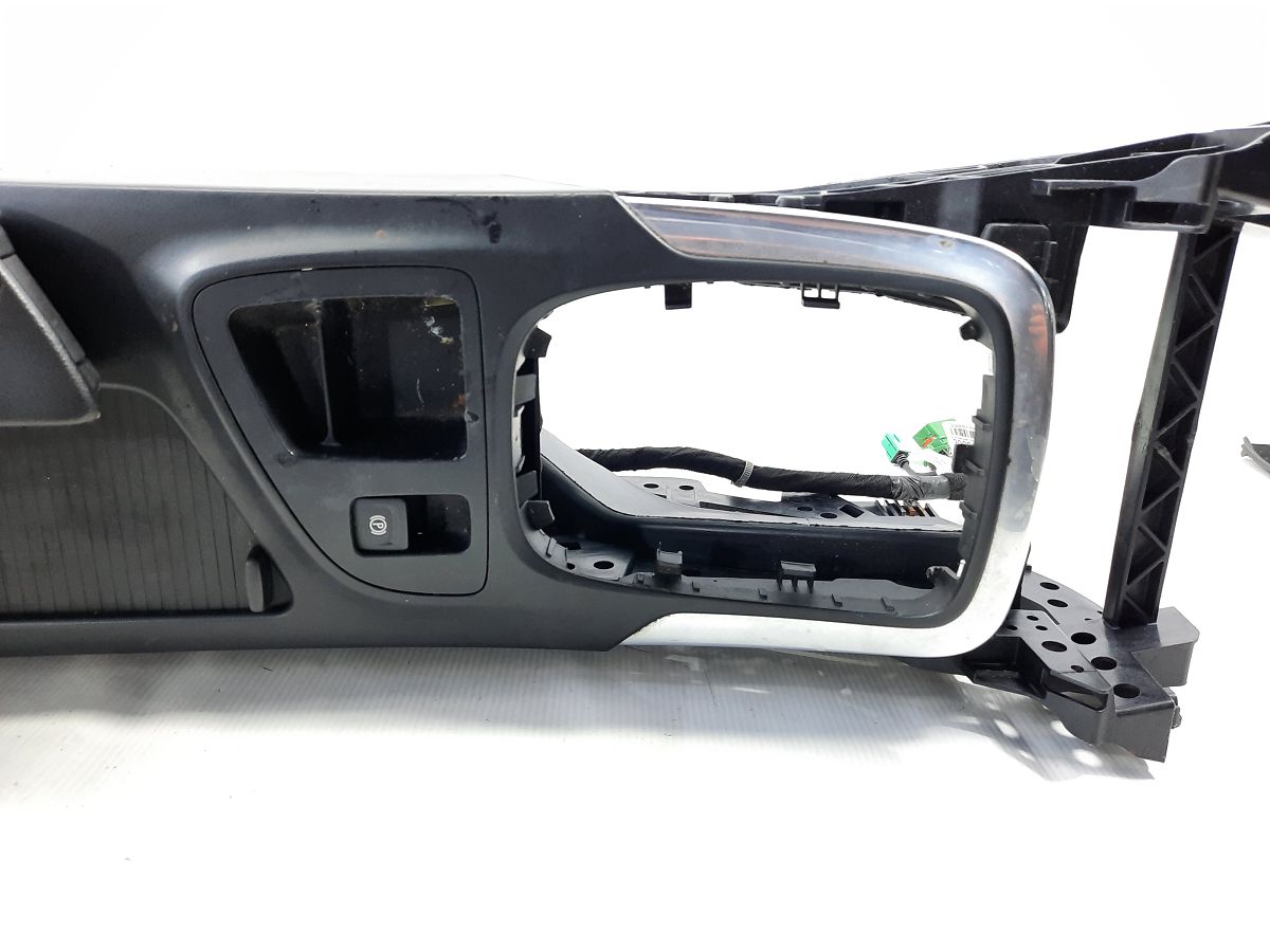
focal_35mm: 25
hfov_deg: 69.4
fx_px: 917
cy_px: 476
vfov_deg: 54.9
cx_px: 635
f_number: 2
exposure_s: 1/50
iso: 160
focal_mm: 4.6
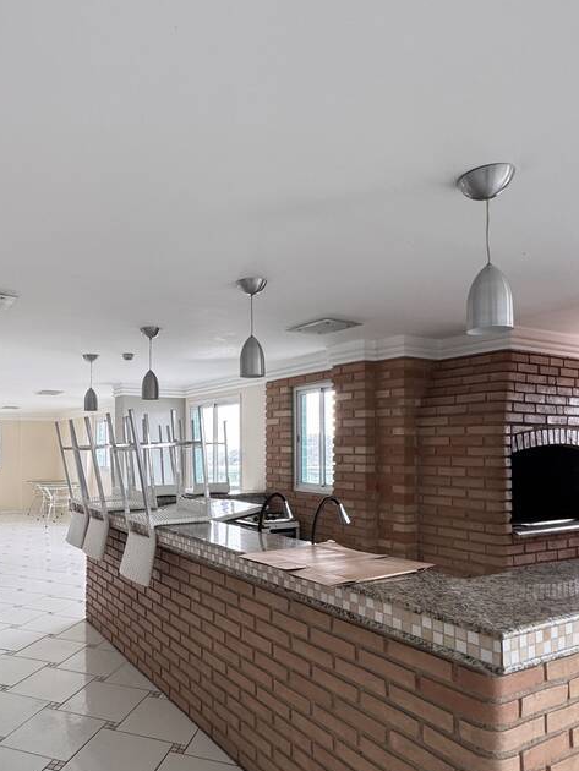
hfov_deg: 55.2
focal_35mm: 24
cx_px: 175
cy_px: 432
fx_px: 535
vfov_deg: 71.3
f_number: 2.2
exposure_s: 1/99
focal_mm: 2.22
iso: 125
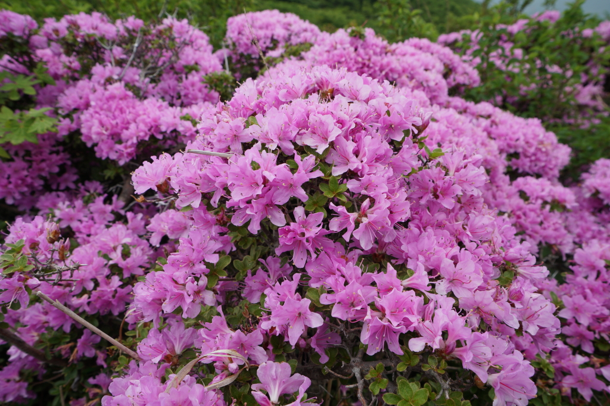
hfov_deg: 67.4
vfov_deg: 47.9
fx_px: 457
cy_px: 203
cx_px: 305
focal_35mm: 27
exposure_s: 1/160
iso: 100
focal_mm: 18
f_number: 8
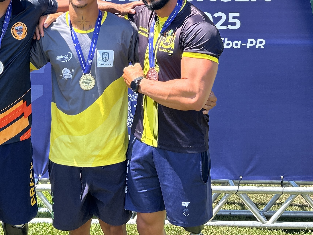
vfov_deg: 23.3
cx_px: 141
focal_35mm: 61
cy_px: 13
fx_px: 552
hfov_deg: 31.7
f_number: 1.5
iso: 50
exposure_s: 1/1196
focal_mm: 5.7
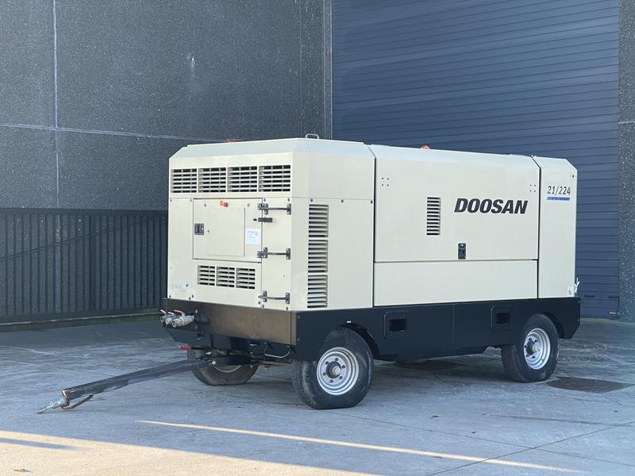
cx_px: 318
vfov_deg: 22.9
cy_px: 238
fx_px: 1174
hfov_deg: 30.3
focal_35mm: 64
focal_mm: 7.5
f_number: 2.2
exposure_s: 1/123
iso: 20
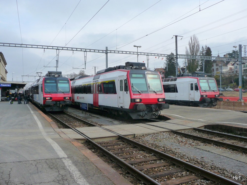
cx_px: 124
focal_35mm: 30
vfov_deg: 46.8
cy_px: 92
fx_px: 214
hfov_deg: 60.0
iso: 160
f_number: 3.4
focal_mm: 5
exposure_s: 1/1000
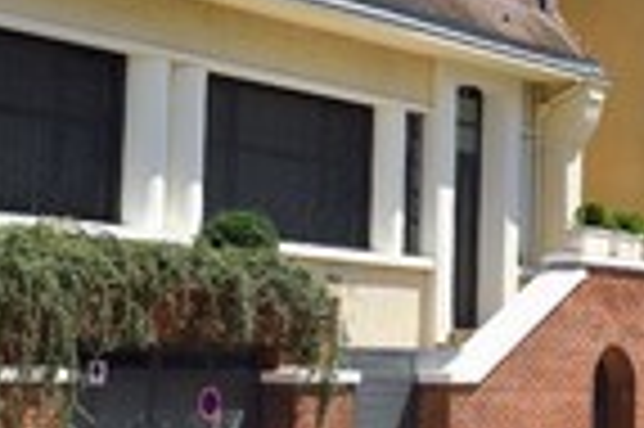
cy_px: 104
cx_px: 680
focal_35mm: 103
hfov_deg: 19.2
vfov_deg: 13.2
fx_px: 1840
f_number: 10
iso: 200
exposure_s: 1/400
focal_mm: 35
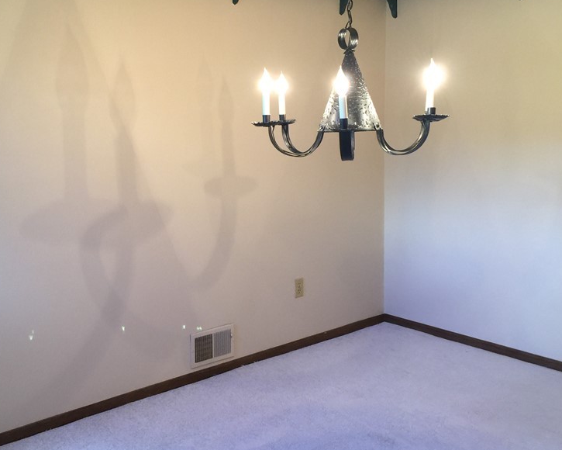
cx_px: 236
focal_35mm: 40
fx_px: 665
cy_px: 201
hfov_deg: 45.6
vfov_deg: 37.3
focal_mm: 4.15
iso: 40
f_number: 2.2
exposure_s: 1/15
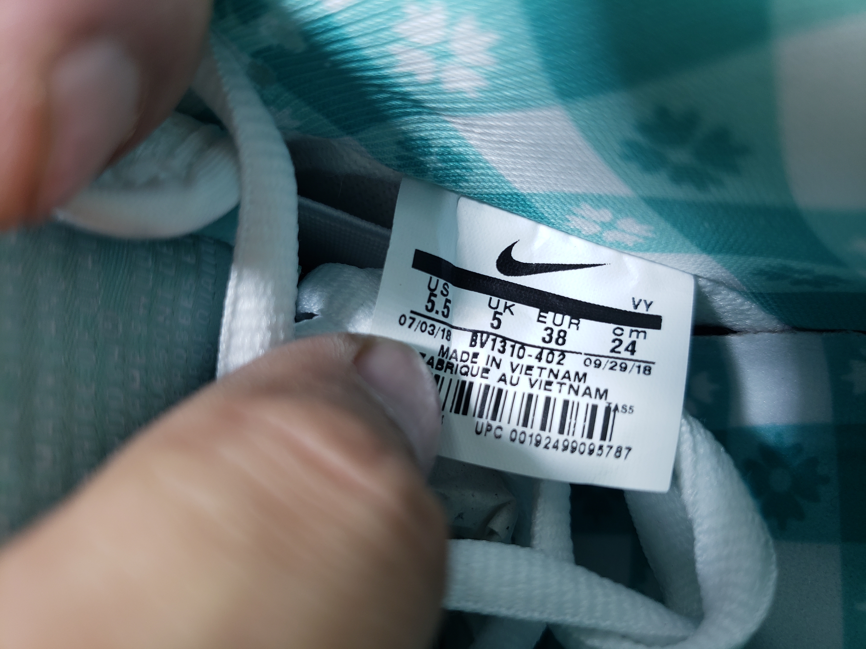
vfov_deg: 53.1
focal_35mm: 26
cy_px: 324
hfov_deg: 67.3
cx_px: 433
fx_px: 650
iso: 50
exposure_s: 1/121
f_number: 1.5
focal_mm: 4.3
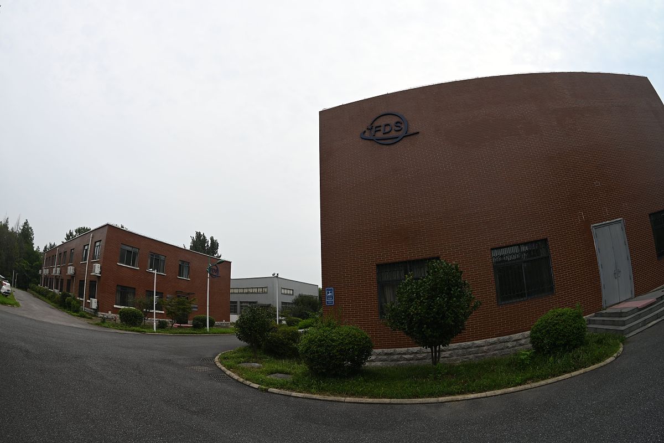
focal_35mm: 15
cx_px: 332
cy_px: 222
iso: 400
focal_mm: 15
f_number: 5.6
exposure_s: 1/1600
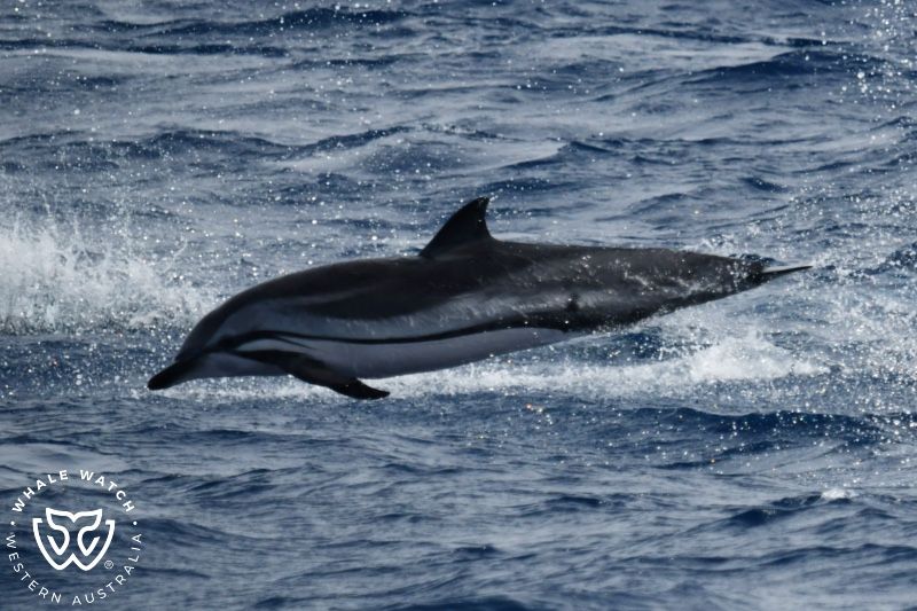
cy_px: 306
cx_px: 458
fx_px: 12223
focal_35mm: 480
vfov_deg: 2.9
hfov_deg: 4.3
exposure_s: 1/8000
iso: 800
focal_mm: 480
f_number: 6.3
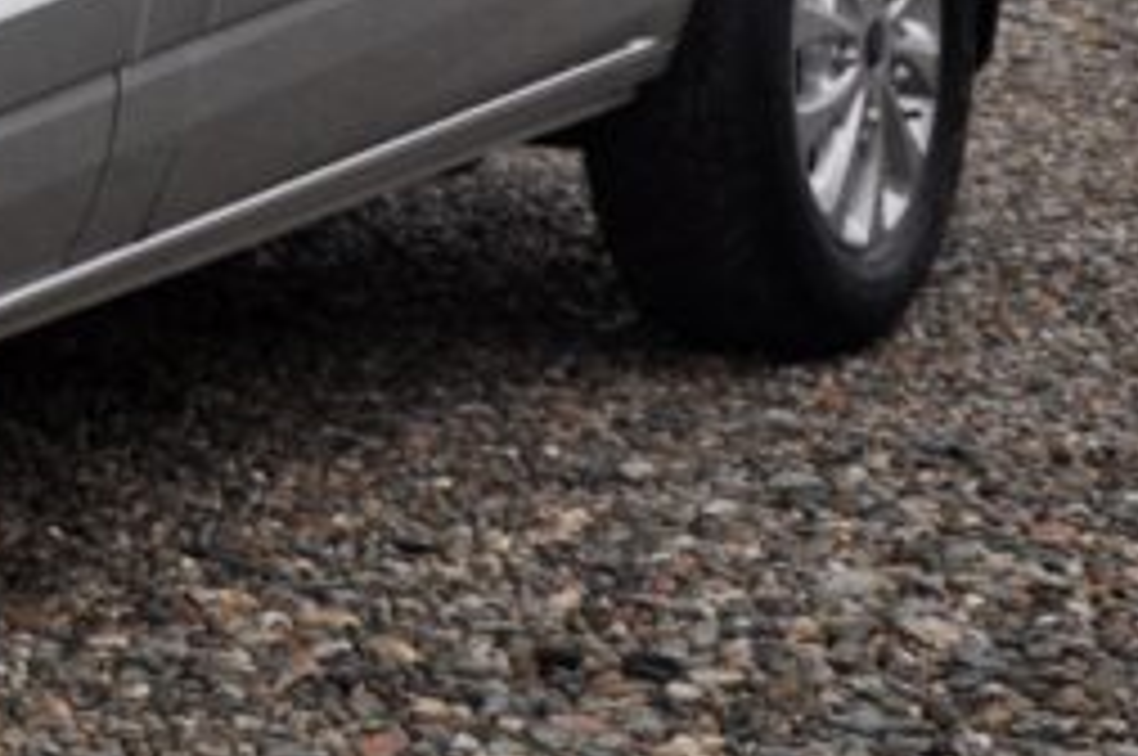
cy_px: -508
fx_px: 5746
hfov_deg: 10.5
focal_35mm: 182
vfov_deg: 7.4
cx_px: -1075
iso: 500
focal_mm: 30
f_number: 5.6
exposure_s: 1/125
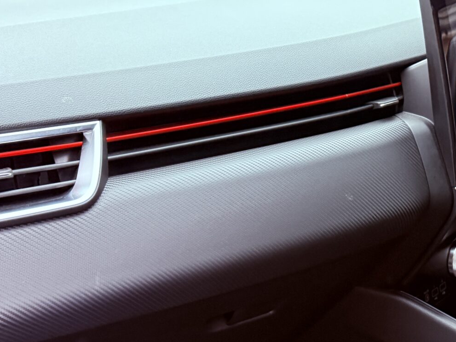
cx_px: 313
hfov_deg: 30.9
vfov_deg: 23.1
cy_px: 302
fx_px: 817
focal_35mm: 62
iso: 640
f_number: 1.78
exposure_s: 1/60
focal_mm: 6.76
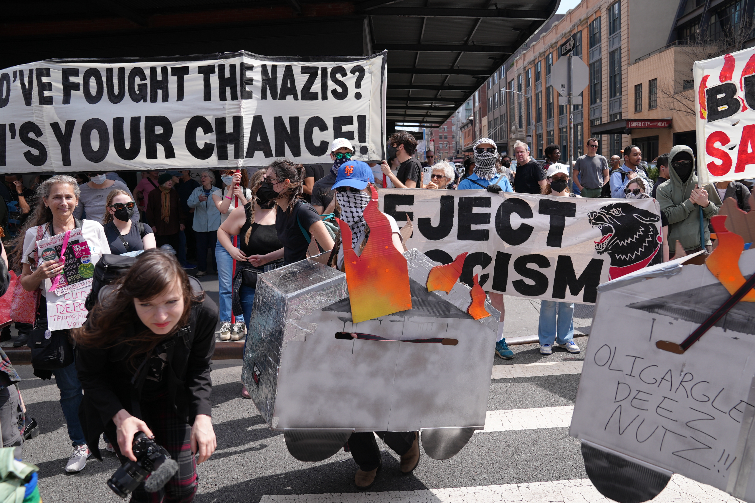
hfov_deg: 71.5
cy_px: 245
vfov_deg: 51.3
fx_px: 524
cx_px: 388
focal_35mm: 25
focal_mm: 24
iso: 160
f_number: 4
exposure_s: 1/160
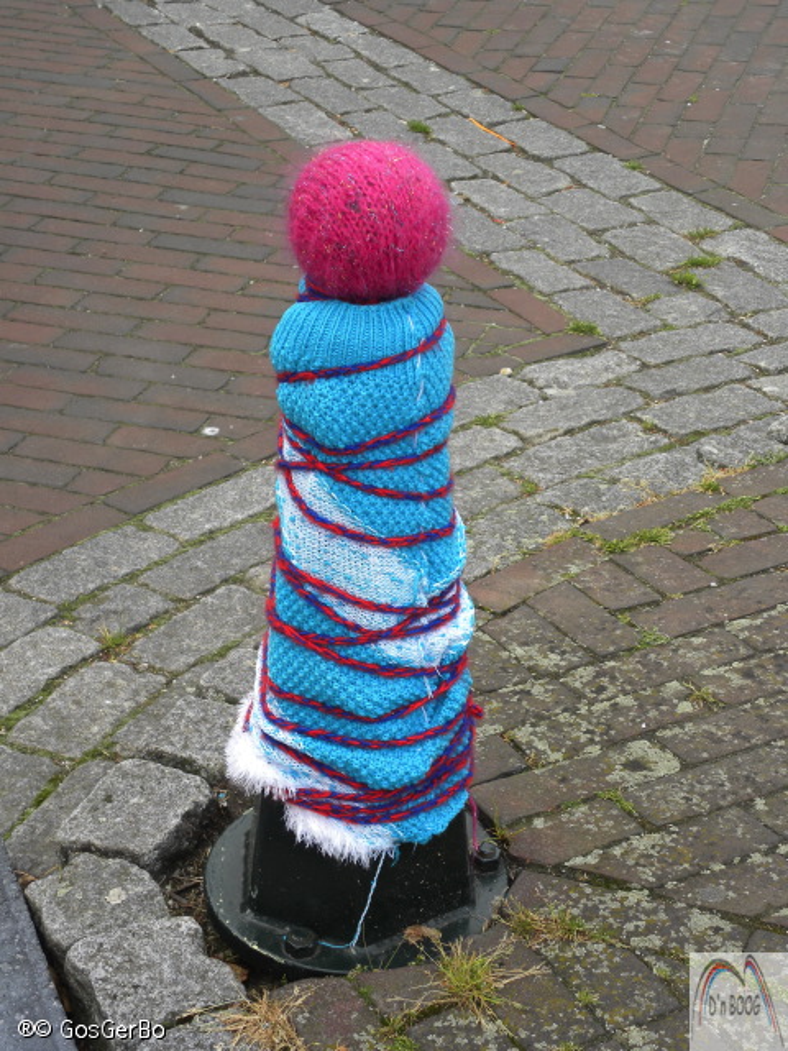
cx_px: 394
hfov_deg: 19.6
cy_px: 526
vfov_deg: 26.0
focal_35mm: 75
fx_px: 2276
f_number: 4
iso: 64
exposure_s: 1/143
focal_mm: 13.4
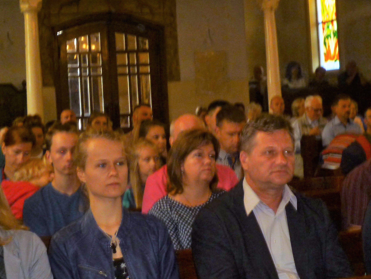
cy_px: 172
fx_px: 1039
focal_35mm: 97
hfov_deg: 20.2
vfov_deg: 15.2
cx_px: 240
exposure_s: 1/40
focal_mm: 9.3
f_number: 4.3
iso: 80
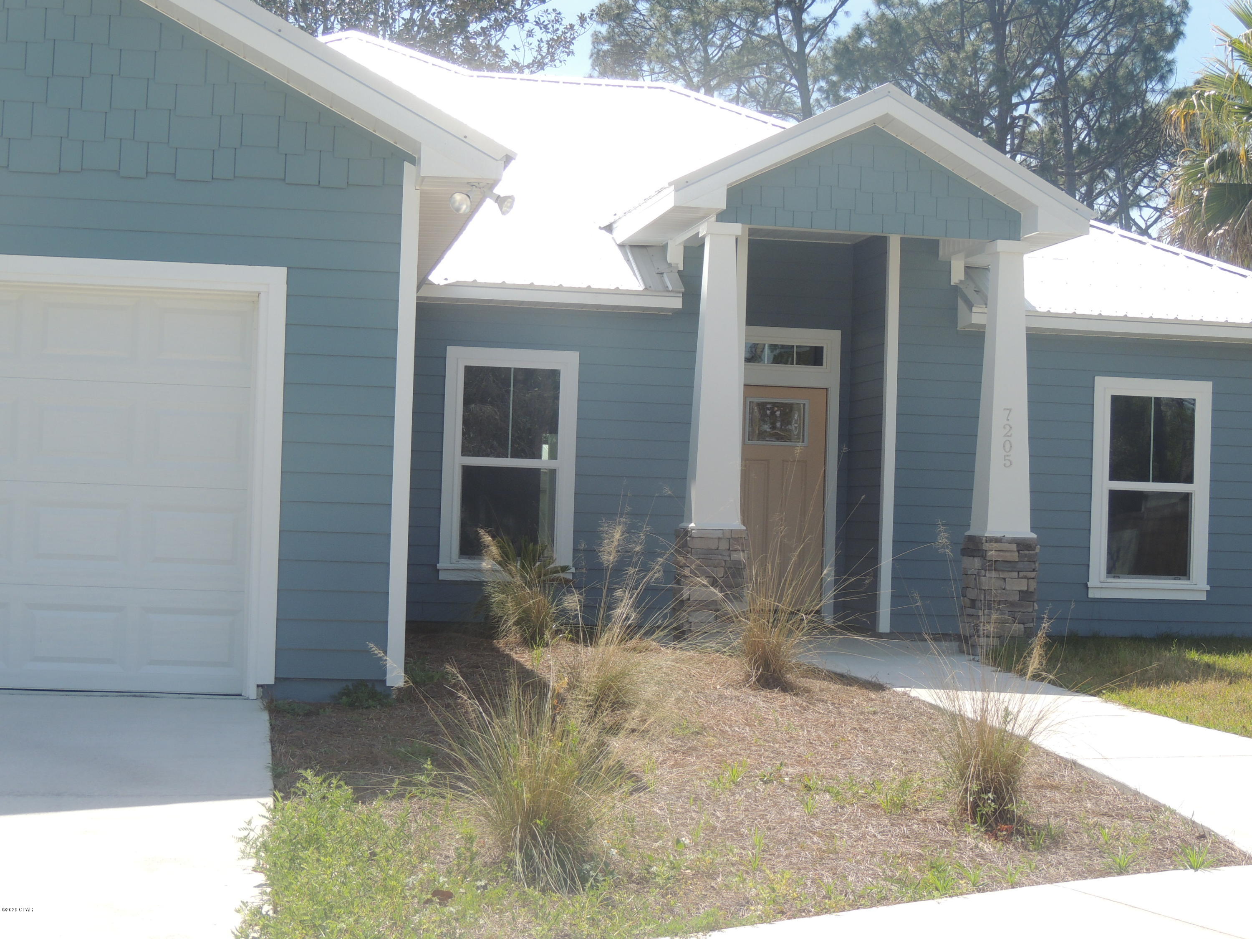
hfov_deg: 32.2
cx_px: 626
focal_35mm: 60
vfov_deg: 24.4
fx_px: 2170
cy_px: 470
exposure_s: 1/500
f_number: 3.7
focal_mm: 10.7
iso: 100
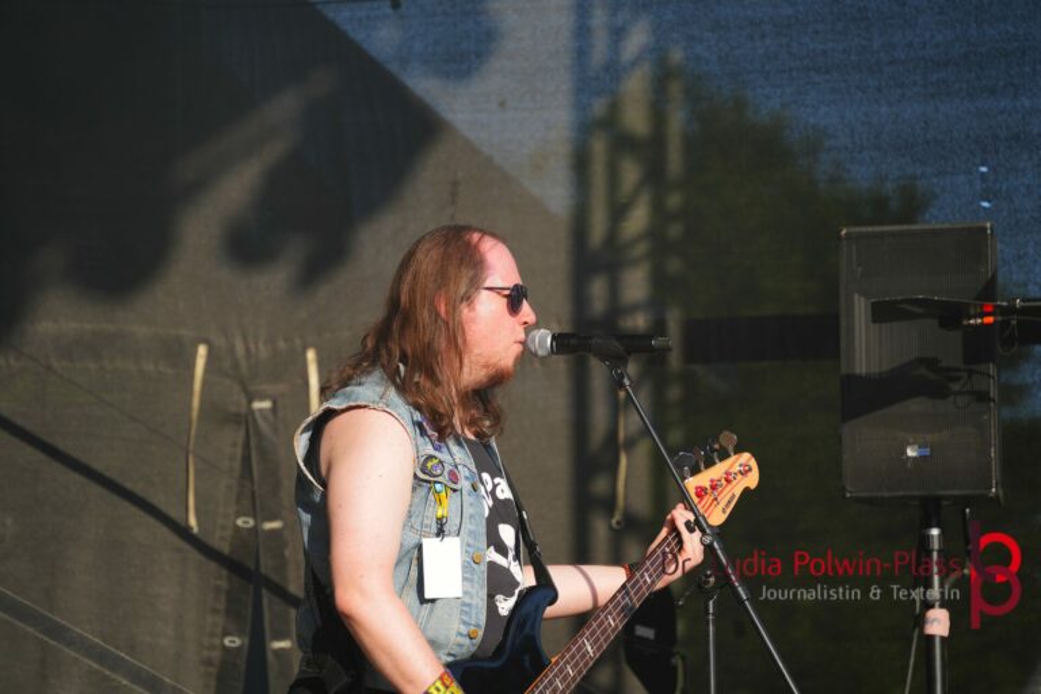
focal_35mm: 216
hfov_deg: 9.5
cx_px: 520
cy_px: 347
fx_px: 6246
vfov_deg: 6.4
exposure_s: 1/250
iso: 100
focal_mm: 144
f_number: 6.3
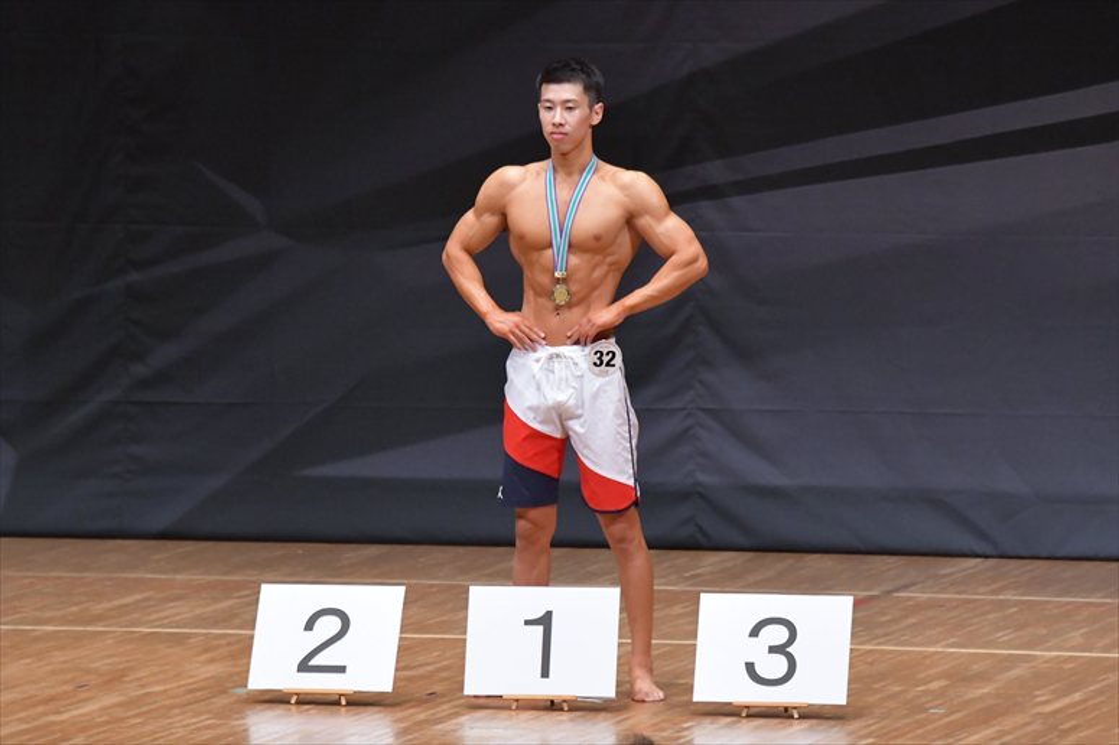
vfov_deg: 4.8
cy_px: 372
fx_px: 8855
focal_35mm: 285
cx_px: 560
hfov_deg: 7.2
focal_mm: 190
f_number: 5.6
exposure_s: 1/400
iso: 6400
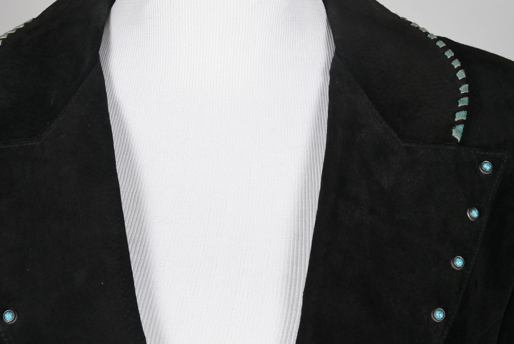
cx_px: 245
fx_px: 1152
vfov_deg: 17.0
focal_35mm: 81
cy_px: 175
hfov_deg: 25.2
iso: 200
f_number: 10
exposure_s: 1/125
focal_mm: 45
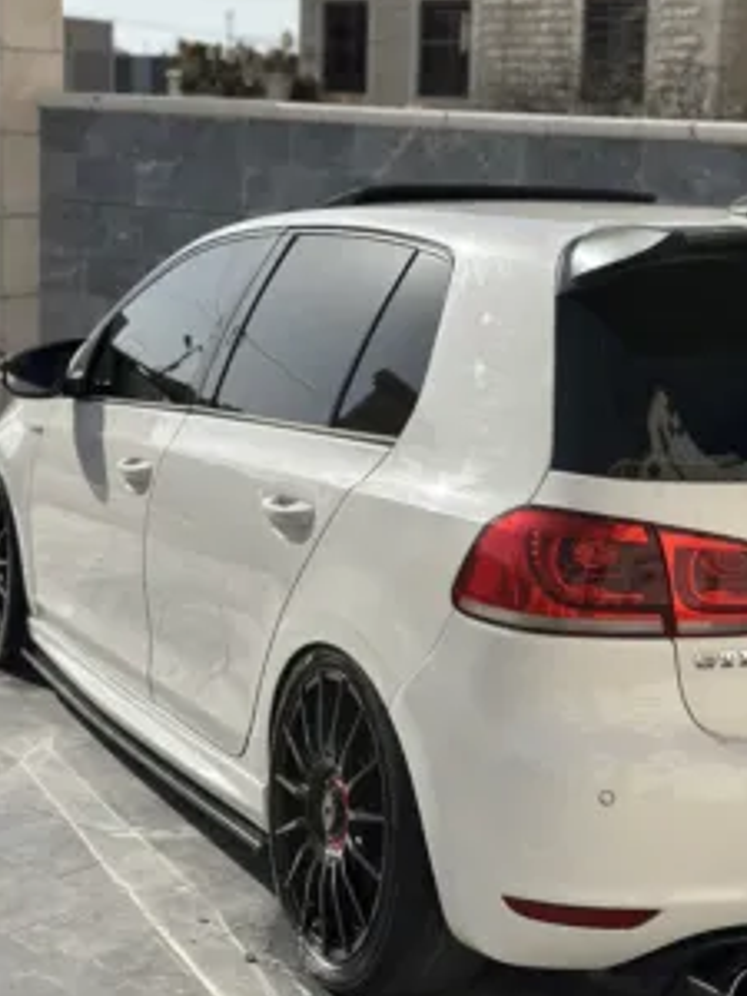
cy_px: 352
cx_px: 455
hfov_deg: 22.9
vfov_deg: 30.1
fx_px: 1841
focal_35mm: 64
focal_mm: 6.86
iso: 100
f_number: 1.78
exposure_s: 1/9804
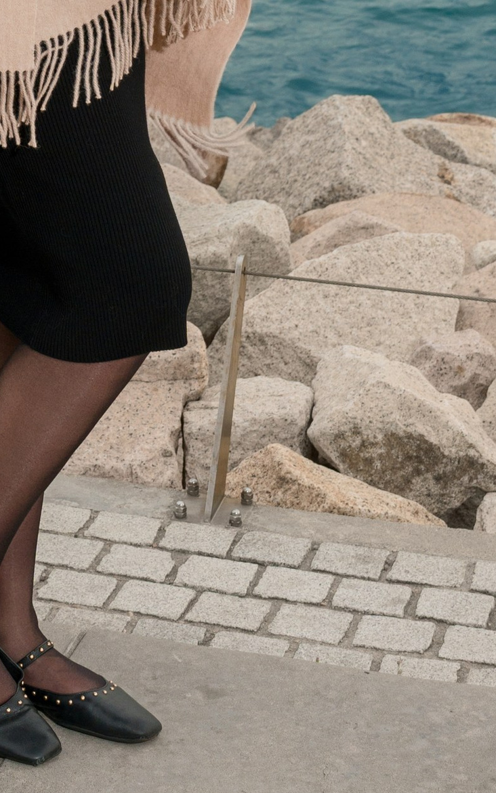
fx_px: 2530
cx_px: -114
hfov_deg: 11.0
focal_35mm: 117
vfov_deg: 16.5
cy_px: -325
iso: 320
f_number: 7.1
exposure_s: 1/160
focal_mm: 35
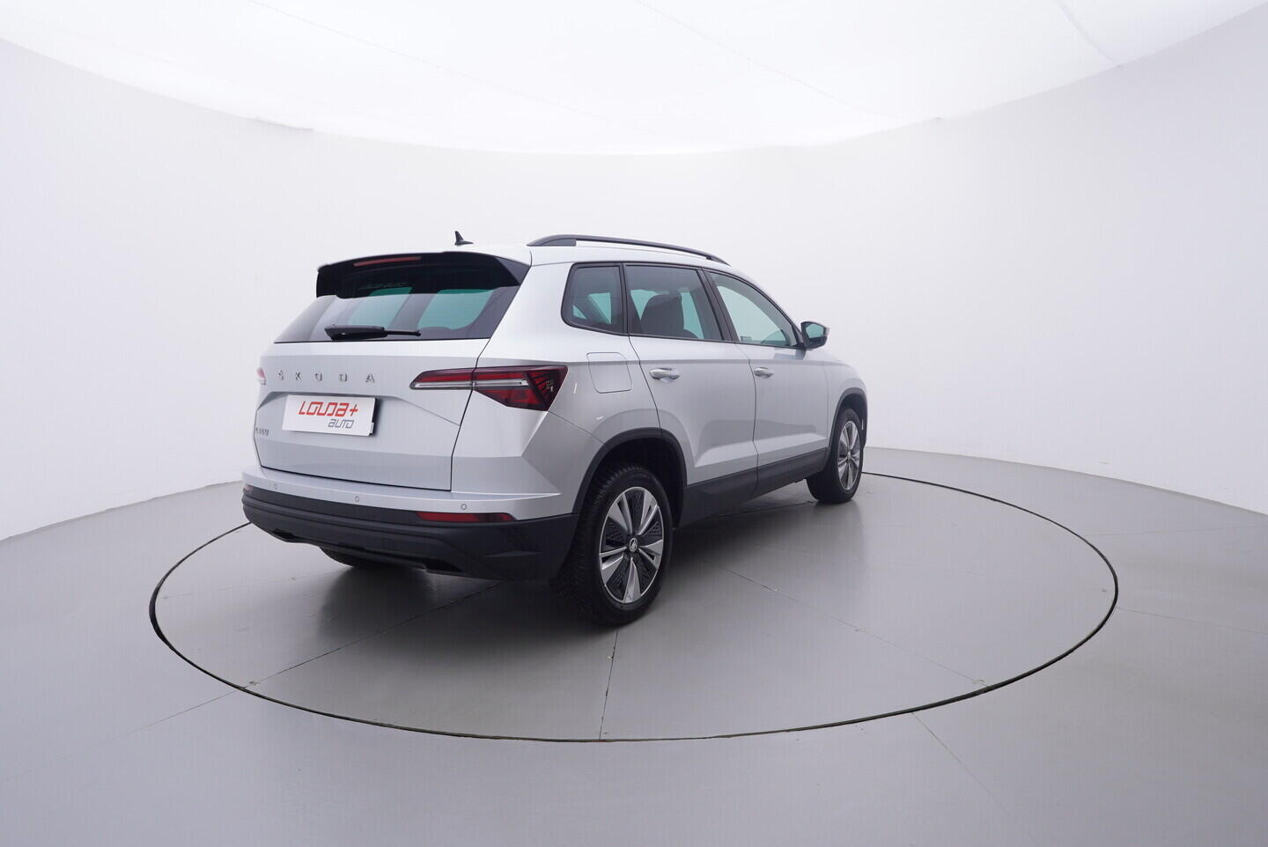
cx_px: 634
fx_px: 793
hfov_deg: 77.3
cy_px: 424
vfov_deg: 56.2
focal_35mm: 22
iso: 200
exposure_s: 1/80
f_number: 5
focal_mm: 15
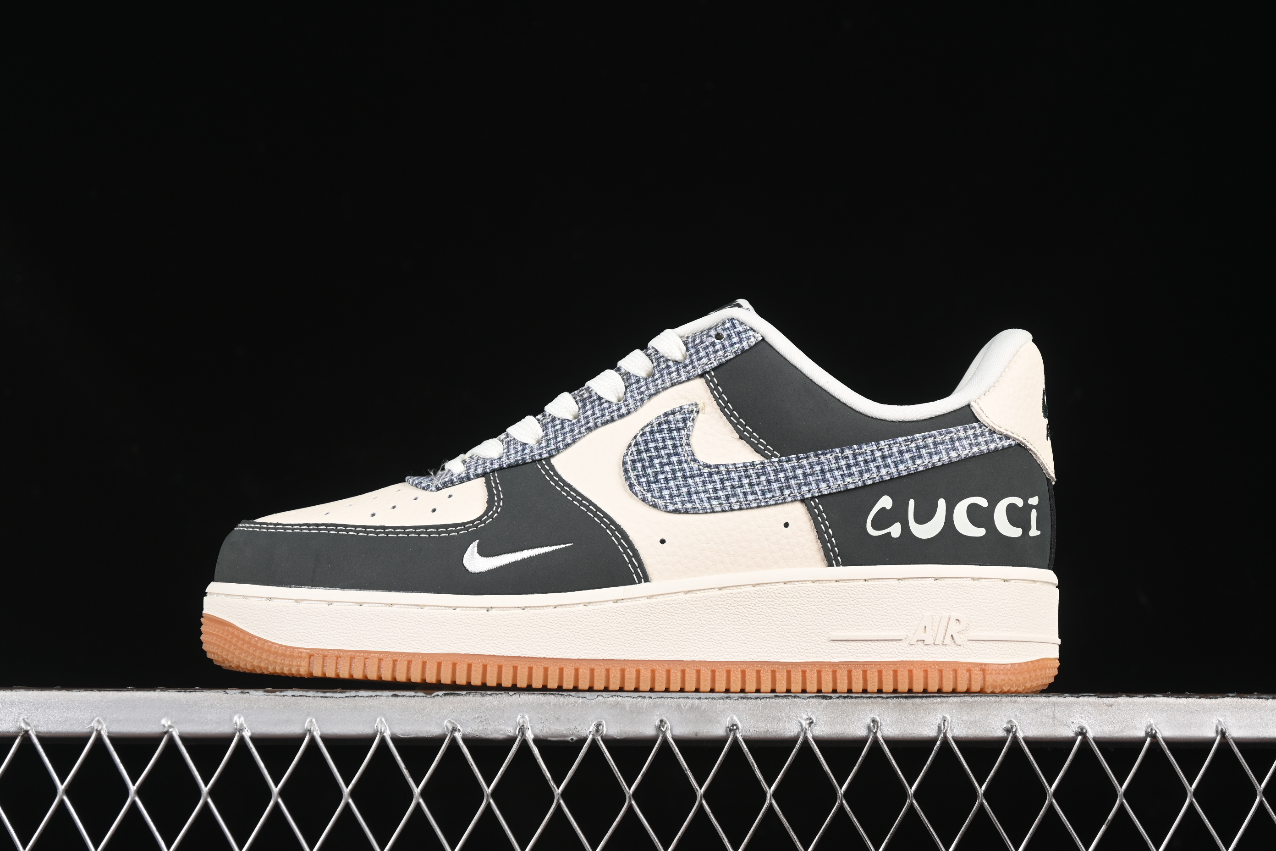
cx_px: 638
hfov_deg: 27.0
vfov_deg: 18.2
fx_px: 2658
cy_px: 426
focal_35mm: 75
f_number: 6.3
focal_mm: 50
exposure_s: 1/60
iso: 160
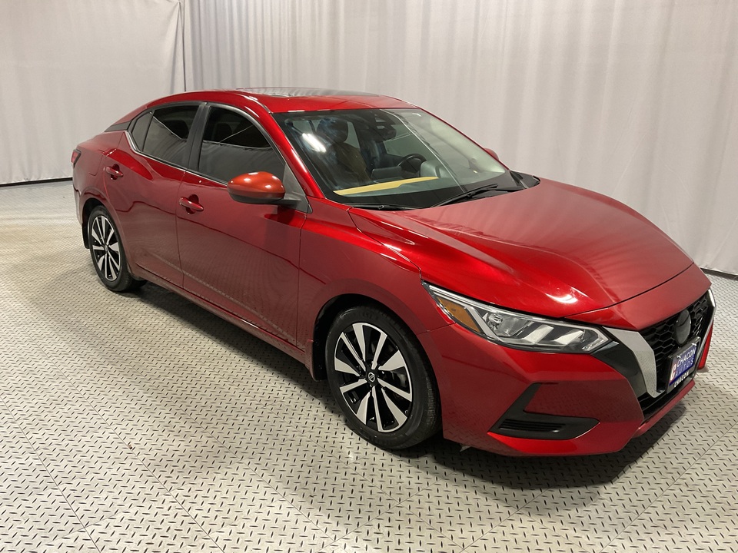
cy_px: 276
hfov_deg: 61.7
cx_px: 369
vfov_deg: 48.2
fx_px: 618
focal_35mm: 29
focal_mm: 3
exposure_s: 1/60
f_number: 1.8
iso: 80
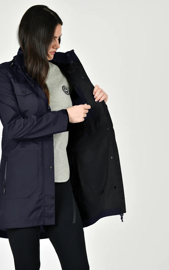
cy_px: 147
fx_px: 921
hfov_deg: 10.5
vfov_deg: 16.7
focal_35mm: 125
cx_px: 78
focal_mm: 112
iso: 200
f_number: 5.6
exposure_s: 1/160
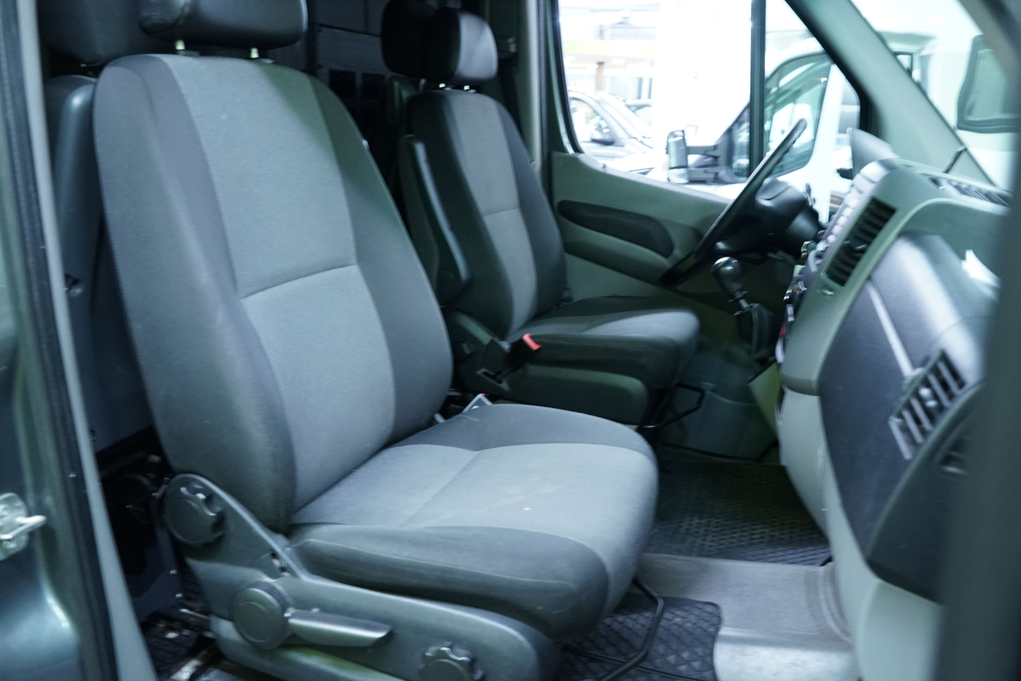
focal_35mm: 34
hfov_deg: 55.8
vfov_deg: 38.9
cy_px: 340
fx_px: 964
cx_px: 510
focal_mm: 34
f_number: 5.6
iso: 2500
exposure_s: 1/6
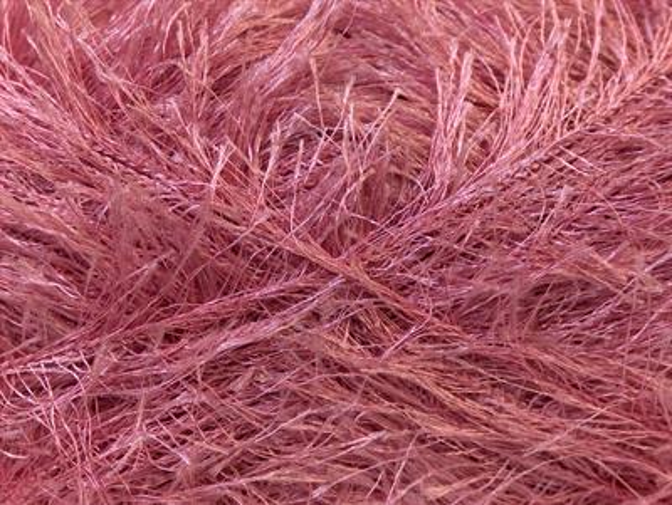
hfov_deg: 19.8
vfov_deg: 15.0
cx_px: 336
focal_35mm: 99
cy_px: 252
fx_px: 1924
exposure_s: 1/17
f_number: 2.9
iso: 200
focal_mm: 20.29
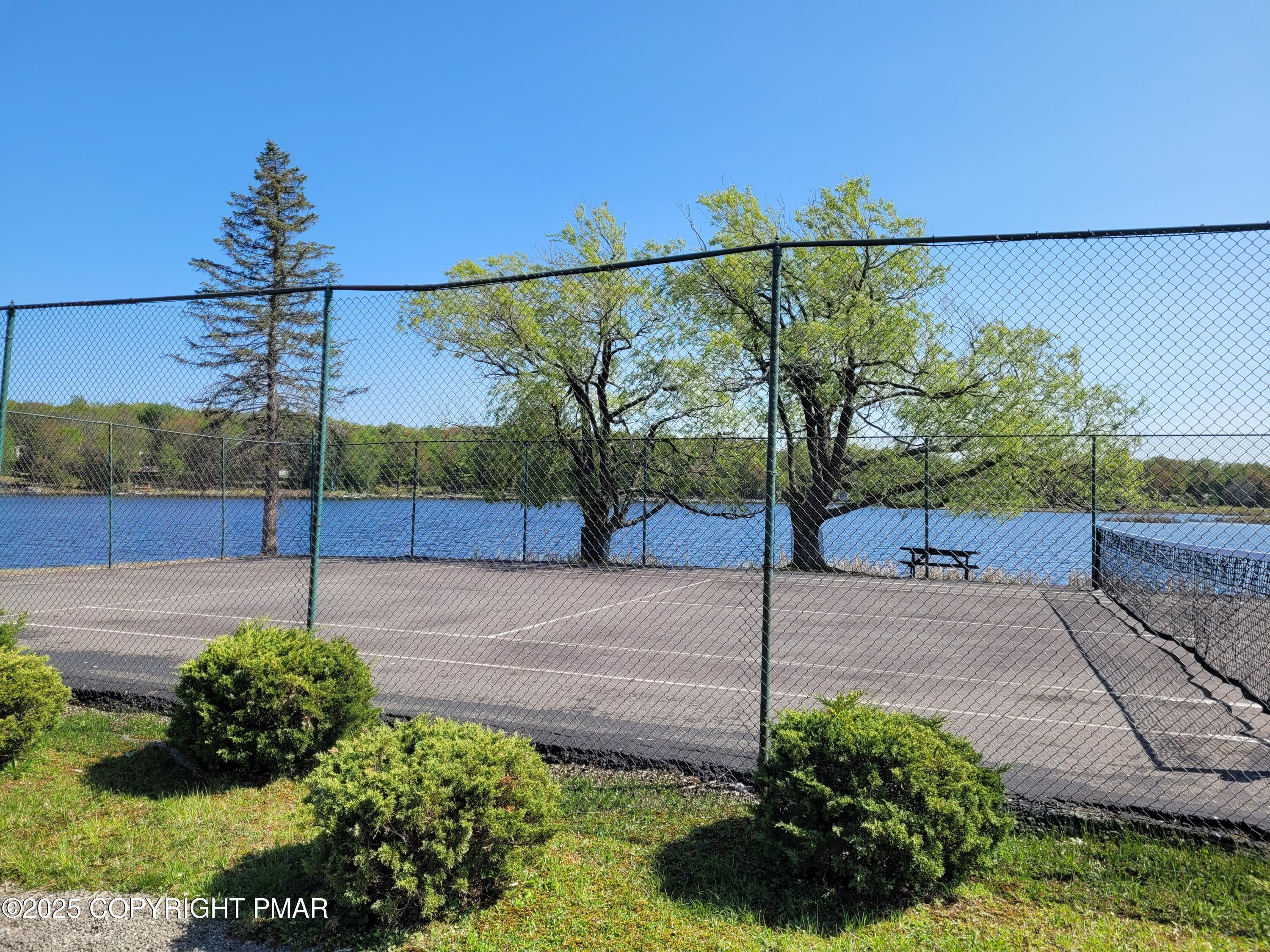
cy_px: 476
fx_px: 954
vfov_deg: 53.1
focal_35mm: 26
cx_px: 635
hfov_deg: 67.3
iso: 40
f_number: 1.8
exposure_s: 1/1700
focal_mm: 5.4
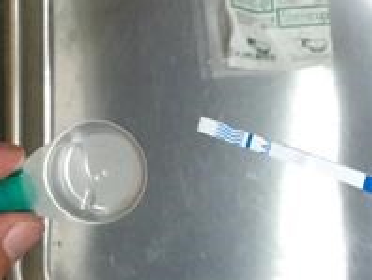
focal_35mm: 95
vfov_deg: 15.5
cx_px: 310
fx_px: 1022
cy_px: 214
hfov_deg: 20.3
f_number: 2.2
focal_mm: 4.15
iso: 200
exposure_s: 1/30
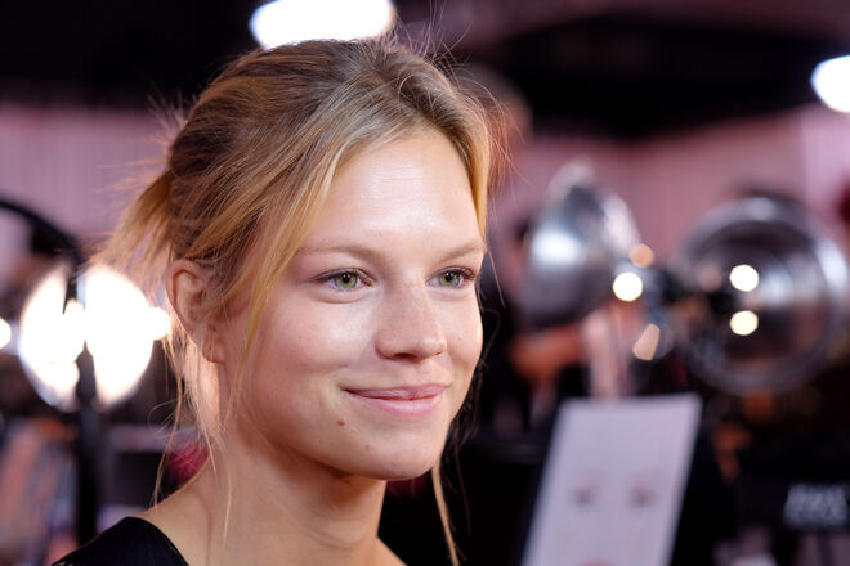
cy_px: 283
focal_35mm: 84
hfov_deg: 24.2
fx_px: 1983
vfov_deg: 16.3
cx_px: 425
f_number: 2.8
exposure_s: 1/250
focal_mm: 56
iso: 1000
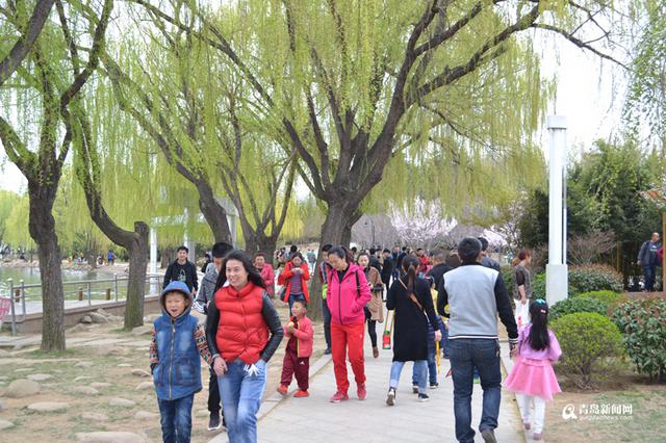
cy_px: 222
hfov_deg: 43.6
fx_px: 832
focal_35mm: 45
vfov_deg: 29.8
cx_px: 333
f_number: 5.6
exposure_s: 1/125
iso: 400
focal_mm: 30
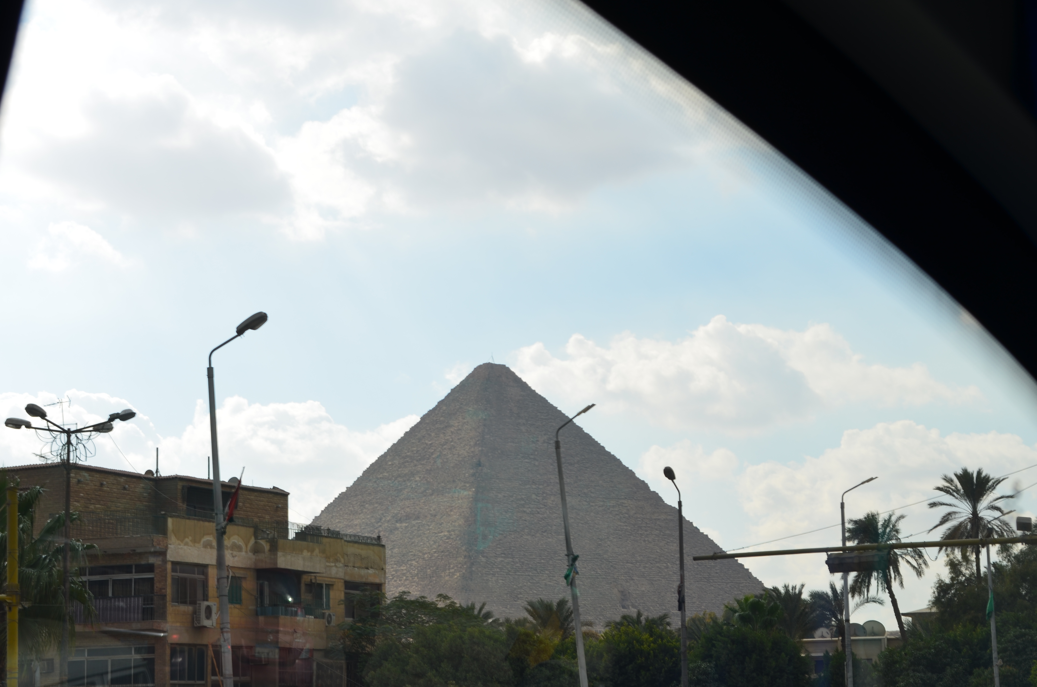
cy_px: 344
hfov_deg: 24.7
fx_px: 2372
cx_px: 518
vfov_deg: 16.5
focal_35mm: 82
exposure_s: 1/160
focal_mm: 55
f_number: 11
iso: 100
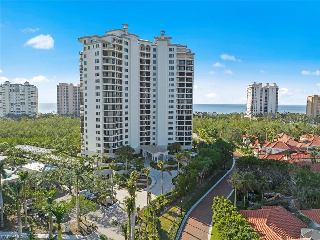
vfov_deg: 56.7
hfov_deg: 71.6
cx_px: 160
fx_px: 222
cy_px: 120
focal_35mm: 24
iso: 280
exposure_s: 1/4000
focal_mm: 12.29
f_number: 2.8
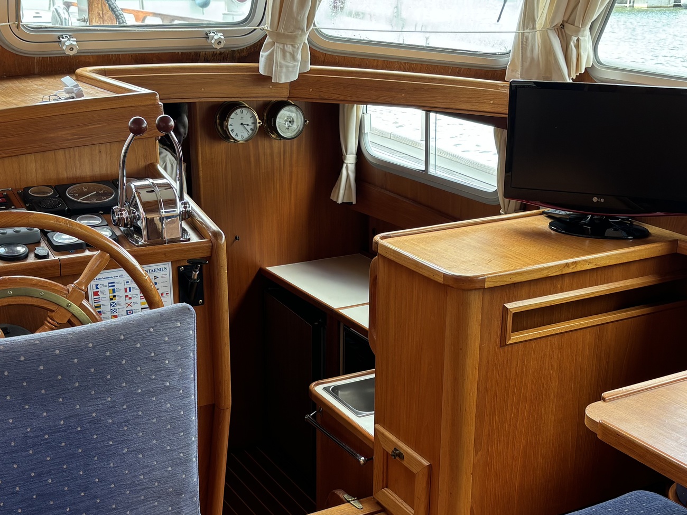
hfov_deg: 38.2
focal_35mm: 50
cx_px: 348
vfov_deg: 28.9
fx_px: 992
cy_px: 340
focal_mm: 5.96
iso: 64
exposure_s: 1/121
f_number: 1.6
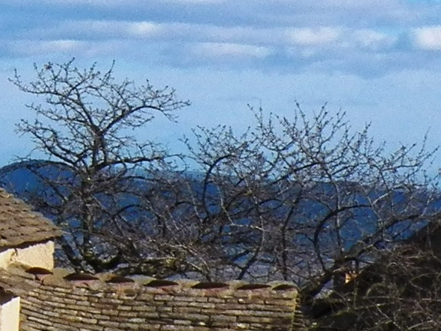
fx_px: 2676
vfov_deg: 7.0
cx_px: -404
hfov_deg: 8.9
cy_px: -121
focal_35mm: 210
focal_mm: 5.5
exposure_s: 1/1250
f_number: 4.5
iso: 125
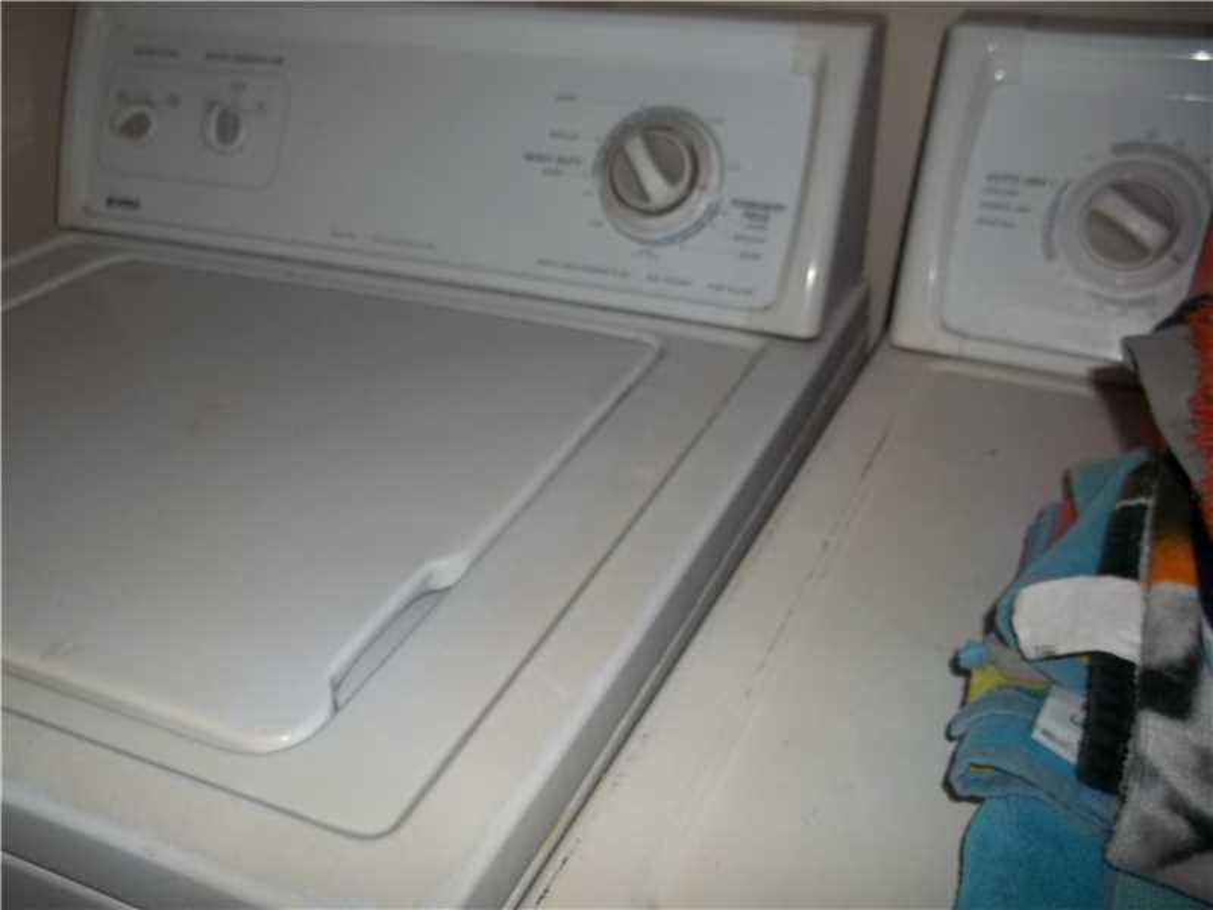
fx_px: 1156
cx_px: 606
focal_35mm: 33
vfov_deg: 42.9
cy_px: 455
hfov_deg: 55.4
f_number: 3.3
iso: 64
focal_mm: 5.9
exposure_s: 1/30
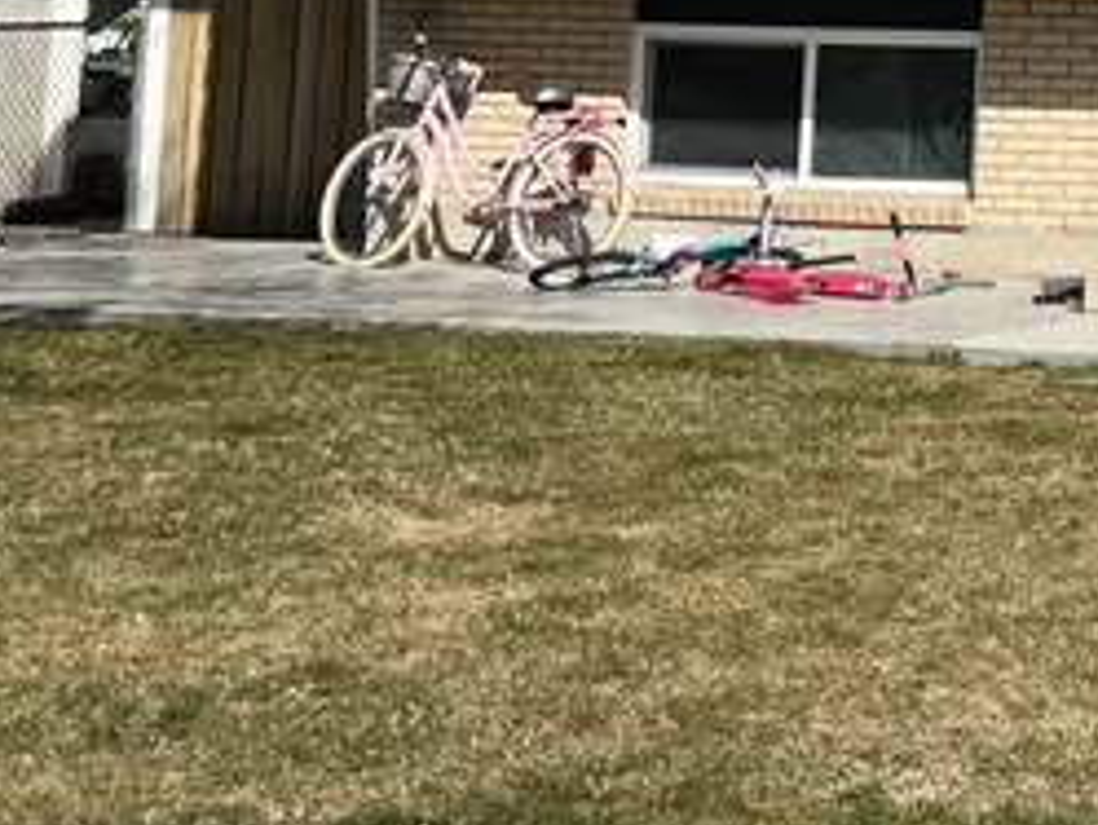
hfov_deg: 16.2
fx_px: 3396
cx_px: 1808
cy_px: -340
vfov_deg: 13.2
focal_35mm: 107
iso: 50
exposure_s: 1/5319
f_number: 1.6
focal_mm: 5.1
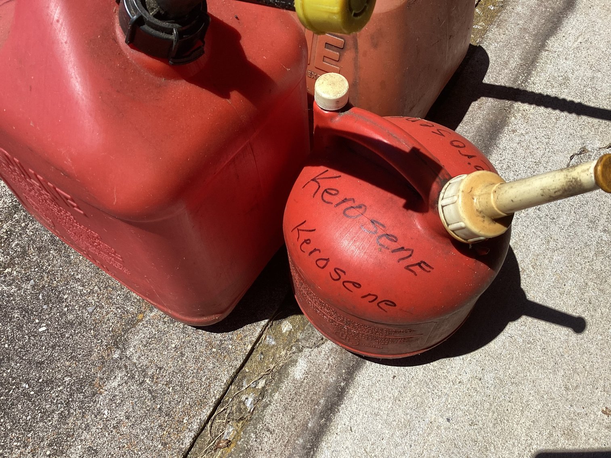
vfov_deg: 45.4
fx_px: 547
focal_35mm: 31
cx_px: 306
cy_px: 229
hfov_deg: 58.3
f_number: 2.4
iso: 25
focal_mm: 3.3
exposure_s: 1/1335
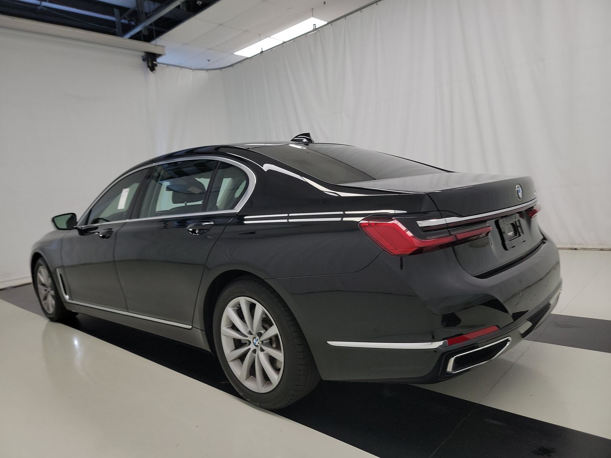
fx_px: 424
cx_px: 306
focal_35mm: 24
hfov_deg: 71.6
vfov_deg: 56.8
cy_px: 229
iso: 209
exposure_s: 1/59
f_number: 1.8
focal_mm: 6.7
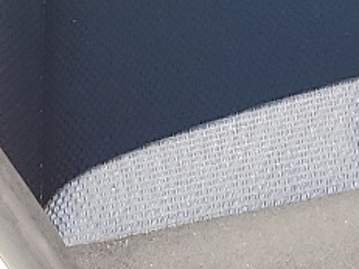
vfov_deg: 7.5
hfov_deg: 11.0
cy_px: -435
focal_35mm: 180
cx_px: 292
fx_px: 1866
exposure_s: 1/909
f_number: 1.5
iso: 50
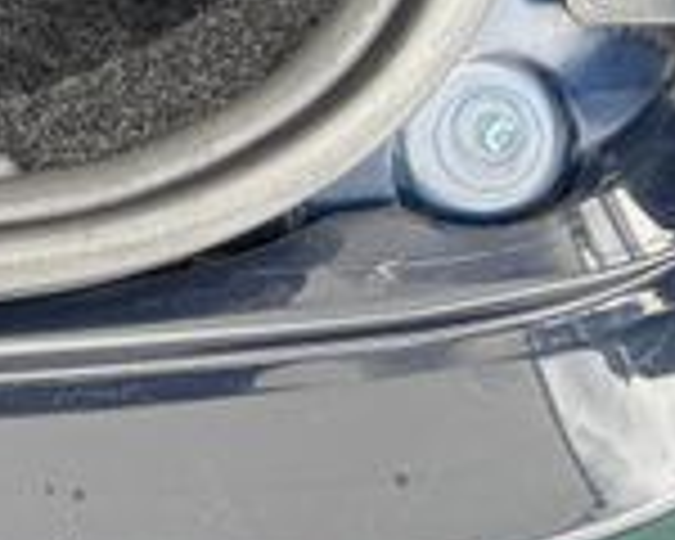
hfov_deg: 9.1
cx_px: -1318
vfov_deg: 8.5
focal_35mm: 173
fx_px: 3456
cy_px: -549
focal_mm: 5.96
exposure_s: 1/179
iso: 80
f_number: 1.6
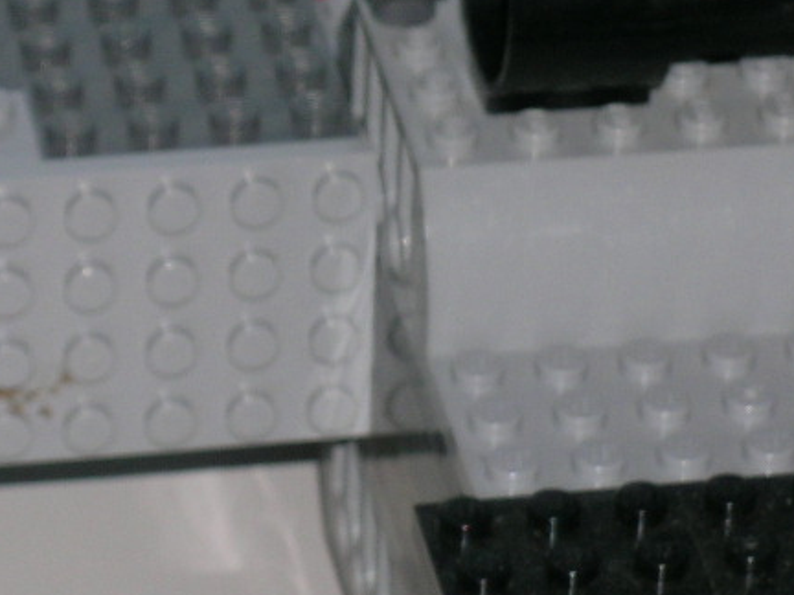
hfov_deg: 5.8
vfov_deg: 4.3
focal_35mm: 344
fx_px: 7890
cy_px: 343
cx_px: 289
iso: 50
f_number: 4.6
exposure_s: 1/121
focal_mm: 24
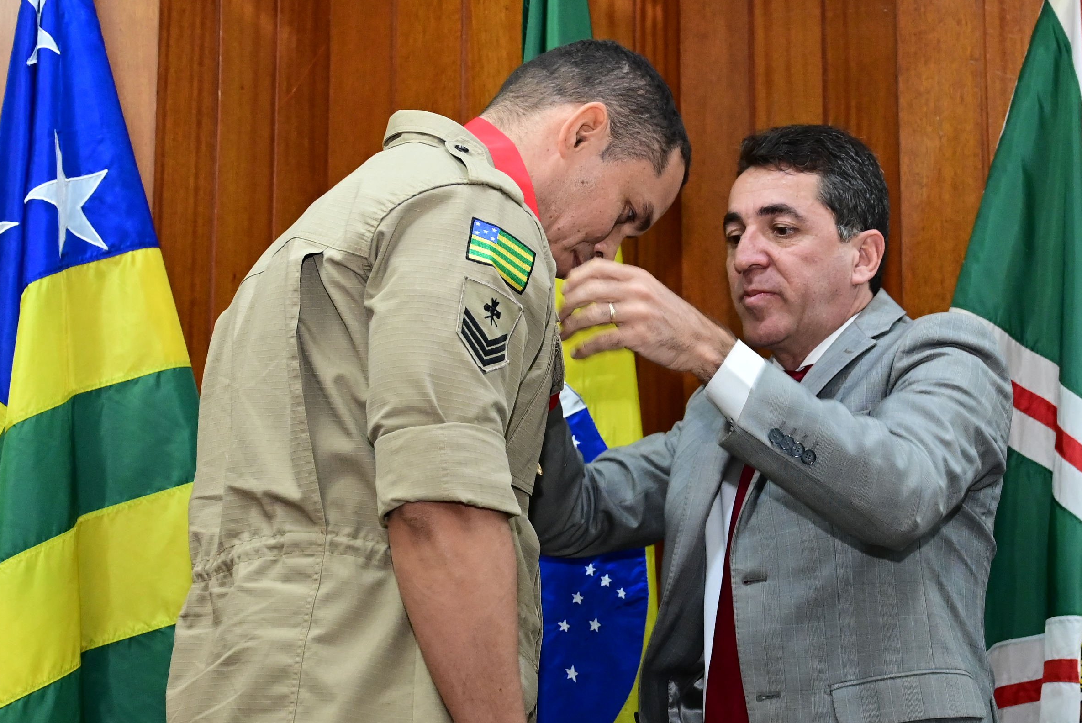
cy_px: 342
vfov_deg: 15.7
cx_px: 615
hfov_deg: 23.3
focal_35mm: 87
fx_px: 2616
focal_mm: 47
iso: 4000
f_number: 4.5
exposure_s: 1/125
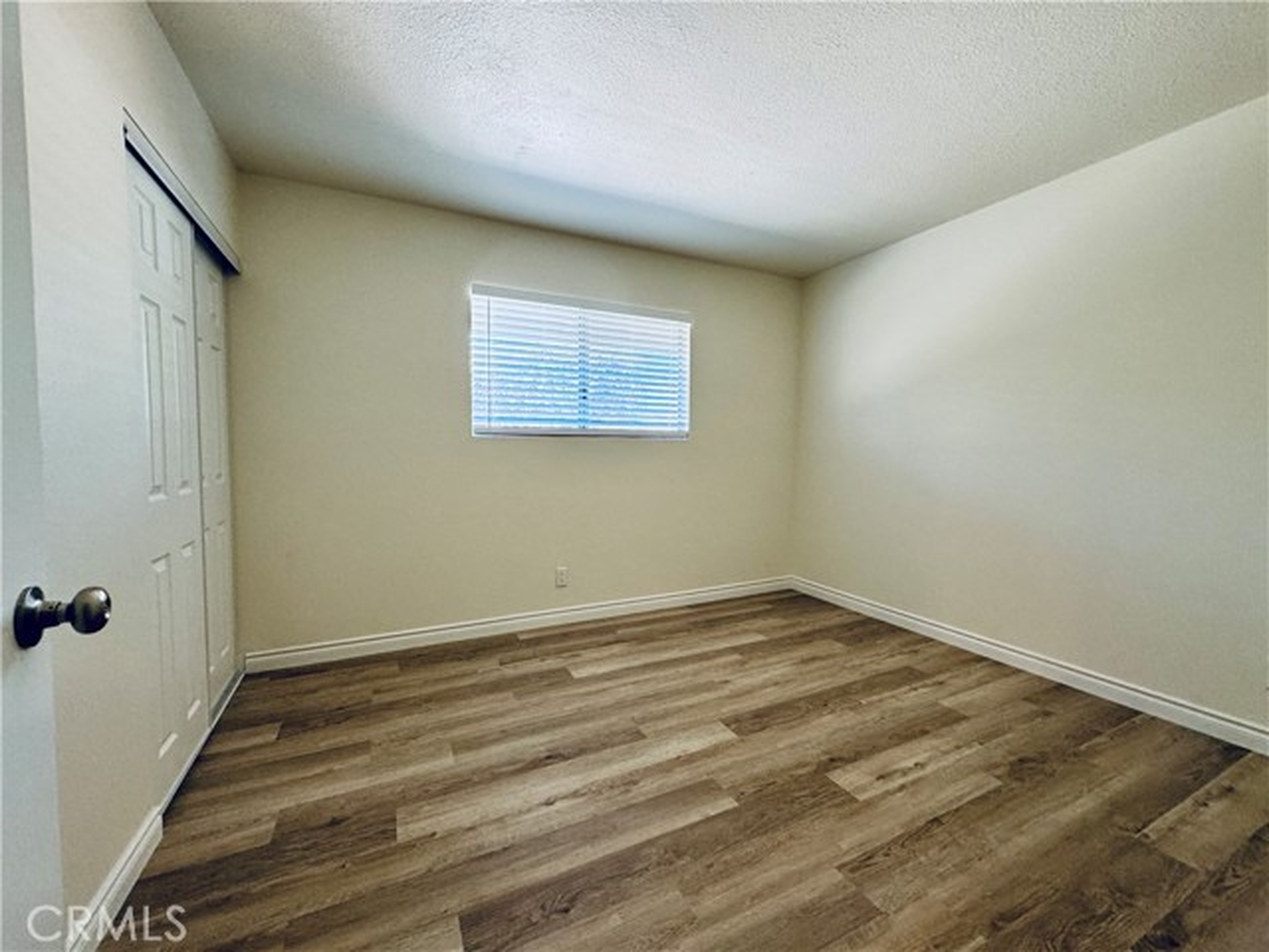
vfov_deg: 85.7
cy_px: 476
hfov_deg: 102.1
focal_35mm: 14
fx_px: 513
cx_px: 634
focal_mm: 2.22
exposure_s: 1/120
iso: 200
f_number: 2.2
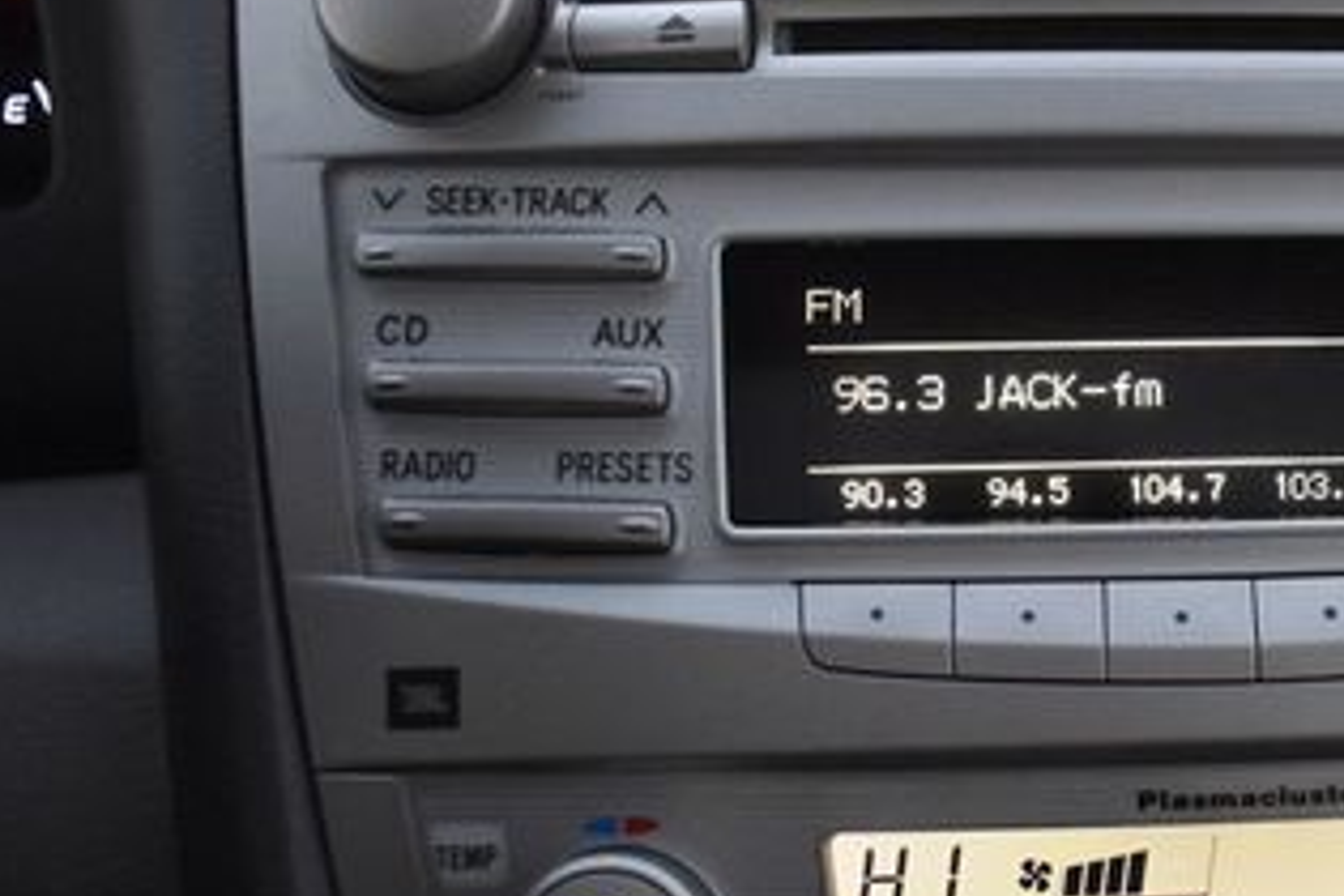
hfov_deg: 30.5
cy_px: 433
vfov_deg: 22.3
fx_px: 2277
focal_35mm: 61
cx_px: 1348
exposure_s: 1/125
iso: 2000
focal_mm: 20
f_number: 3.5
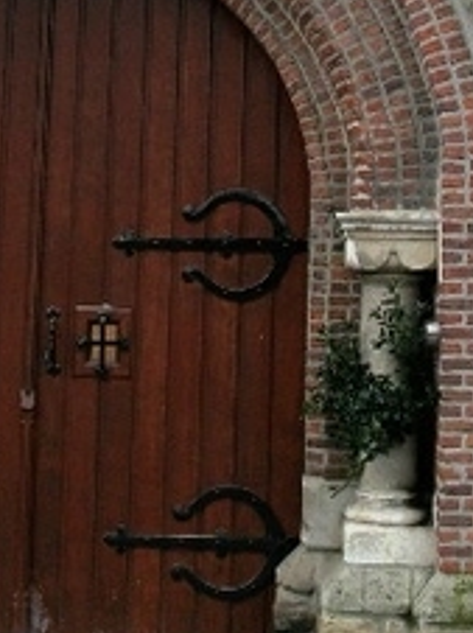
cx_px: 174
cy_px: 31
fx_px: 1552
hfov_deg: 17.3
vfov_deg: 22.3
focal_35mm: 85
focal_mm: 5.7
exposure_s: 1/125
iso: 80
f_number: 2.9
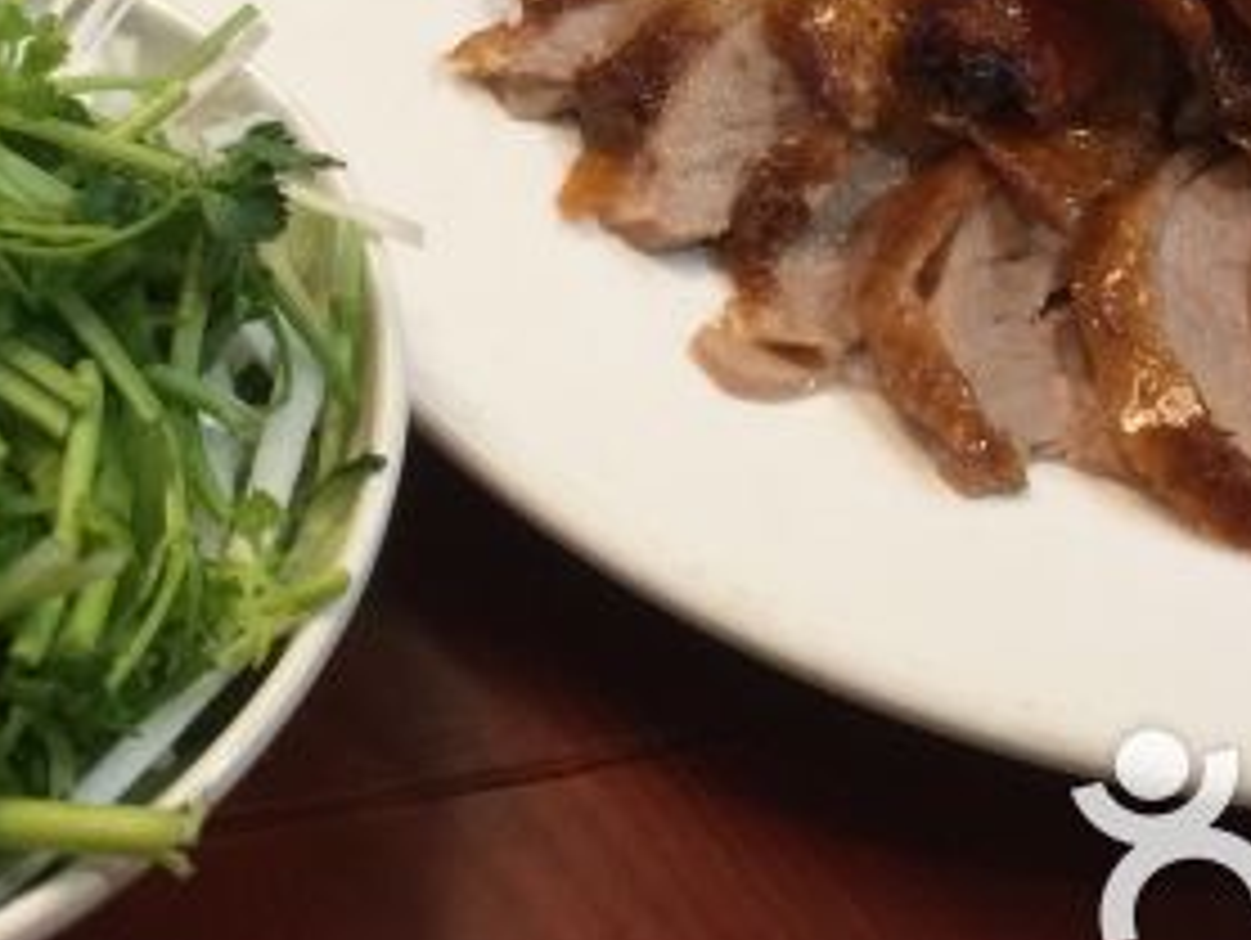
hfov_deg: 26.7
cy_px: -110
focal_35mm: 73
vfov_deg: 19.3
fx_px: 2640
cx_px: 626
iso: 64
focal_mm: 4.15
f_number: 2.2
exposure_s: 1/33
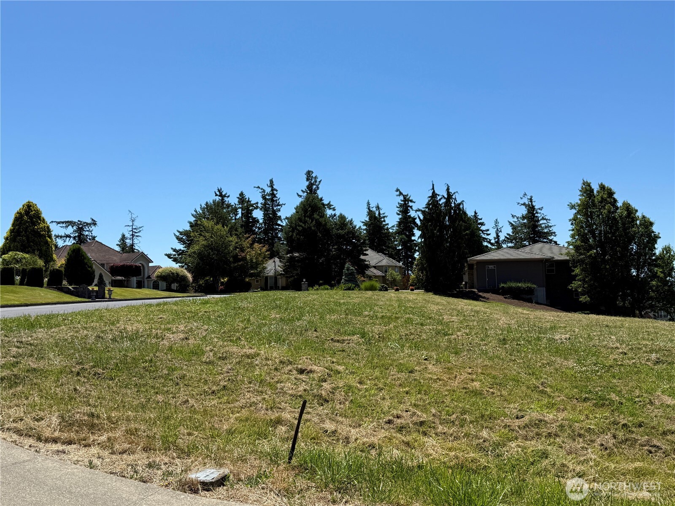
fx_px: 682
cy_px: 253
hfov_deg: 52.6
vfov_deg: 40.7
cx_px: 338
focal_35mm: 35
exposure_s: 1/5714
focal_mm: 6.76
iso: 80
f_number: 1.78
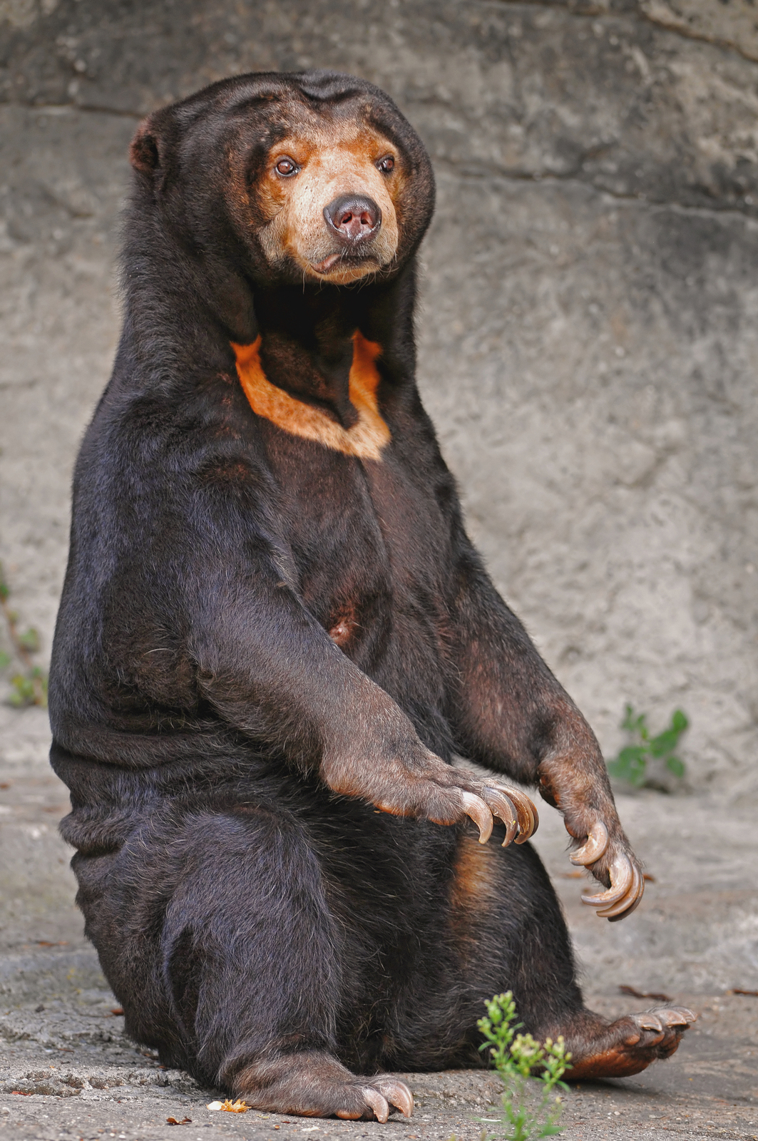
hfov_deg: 4.6
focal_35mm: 300
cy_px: 570
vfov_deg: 6.9
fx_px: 9497
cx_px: 379
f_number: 4
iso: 500
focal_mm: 200
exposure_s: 1/125
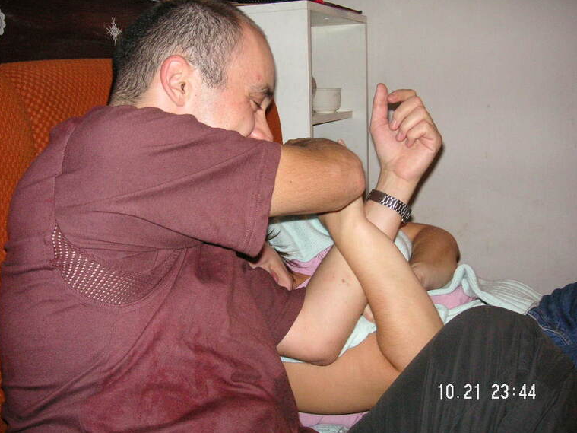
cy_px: 208
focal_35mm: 39
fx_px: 650
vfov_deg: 36.8
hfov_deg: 47.9
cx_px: 274
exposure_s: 1/45
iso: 160
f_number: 2.8
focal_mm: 6.1
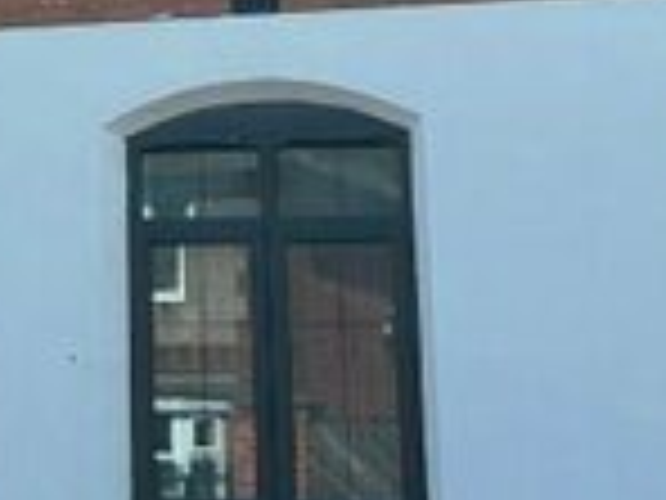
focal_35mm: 123
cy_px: -286
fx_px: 2366
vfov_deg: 11.5
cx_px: -76
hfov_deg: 15.6
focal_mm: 5.7
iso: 50
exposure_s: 1/3077
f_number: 1.5
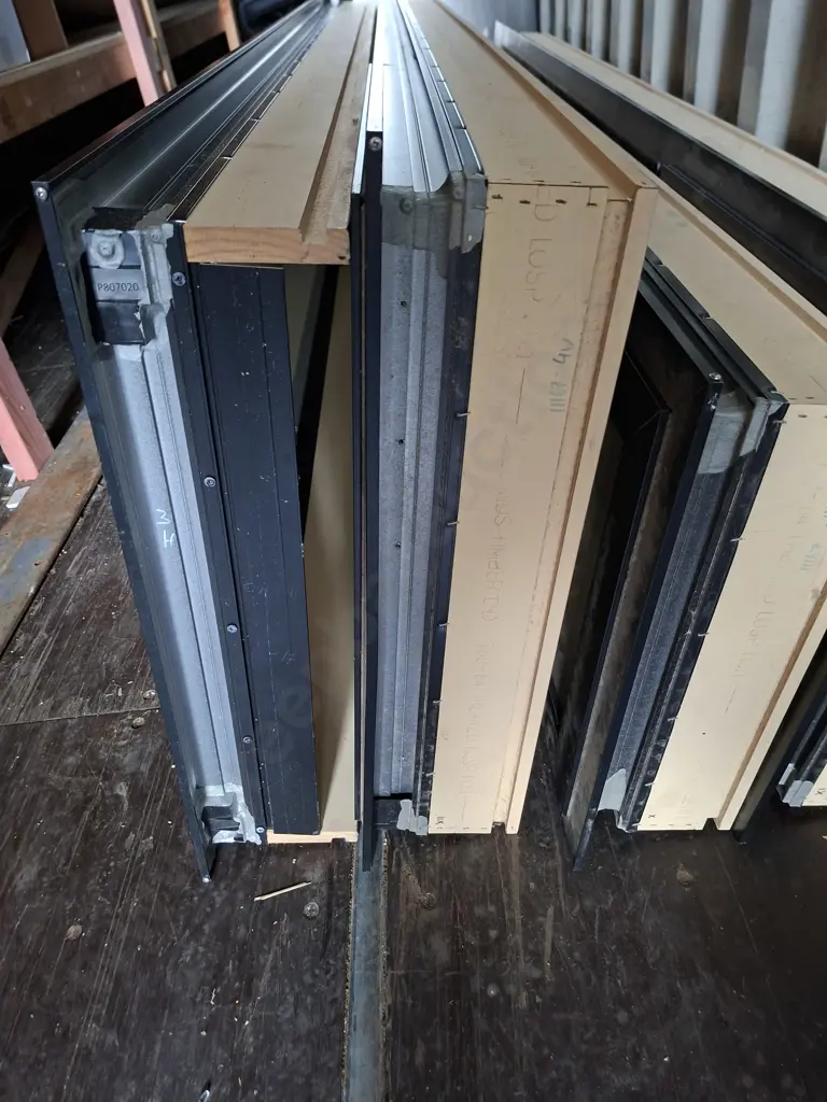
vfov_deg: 73.9
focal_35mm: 23
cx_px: 414
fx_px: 733
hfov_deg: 58.9
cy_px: 551
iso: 500
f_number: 1.8
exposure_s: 1/25
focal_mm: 5.54
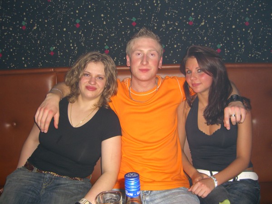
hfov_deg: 49.0
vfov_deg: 37.7
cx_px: 136
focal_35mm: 38
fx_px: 299
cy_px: 102
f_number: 2.8
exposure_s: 1/60
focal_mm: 7.9
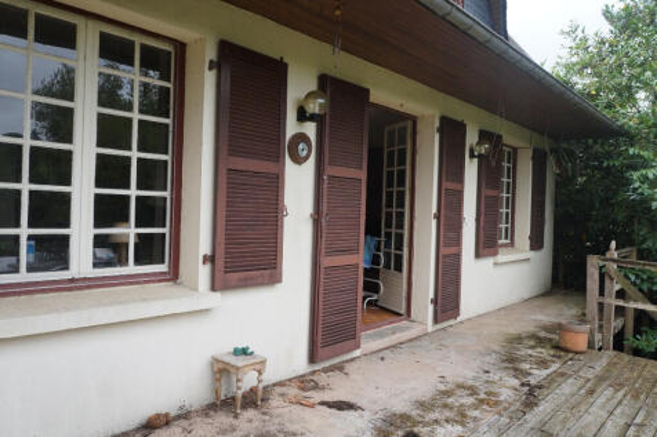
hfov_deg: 67.4
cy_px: 218
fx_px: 493
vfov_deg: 47.9
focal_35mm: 27
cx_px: 328
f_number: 6.3
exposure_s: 1/100
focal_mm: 18
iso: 100
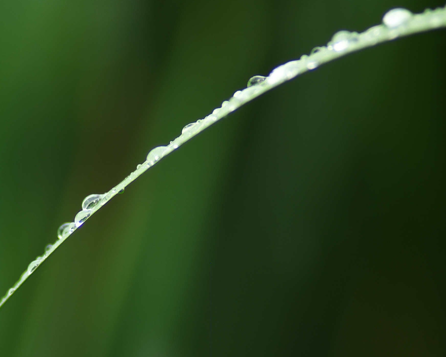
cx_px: 73
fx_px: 5781
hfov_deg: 4.4
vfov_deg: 3.5
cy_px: 237
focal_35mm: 438
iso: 200
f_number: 2.8
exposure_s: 1/640
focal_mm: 180
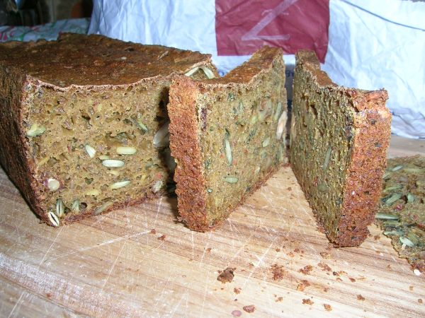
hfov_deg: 52.6
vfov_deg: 40.7
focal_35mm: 35
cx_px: 212
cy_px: 159
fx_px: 430
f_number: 4.8
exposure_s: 1/60.1
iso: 50
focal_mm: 5.4
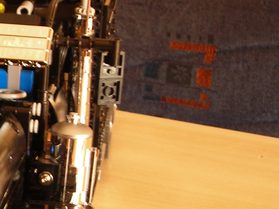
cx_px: -23
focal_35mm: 103
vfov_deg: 14.3
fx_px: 830
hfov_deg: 18.4
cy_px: 138
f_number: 3.2
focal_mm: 6.3
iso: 50
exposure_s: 1/4.2
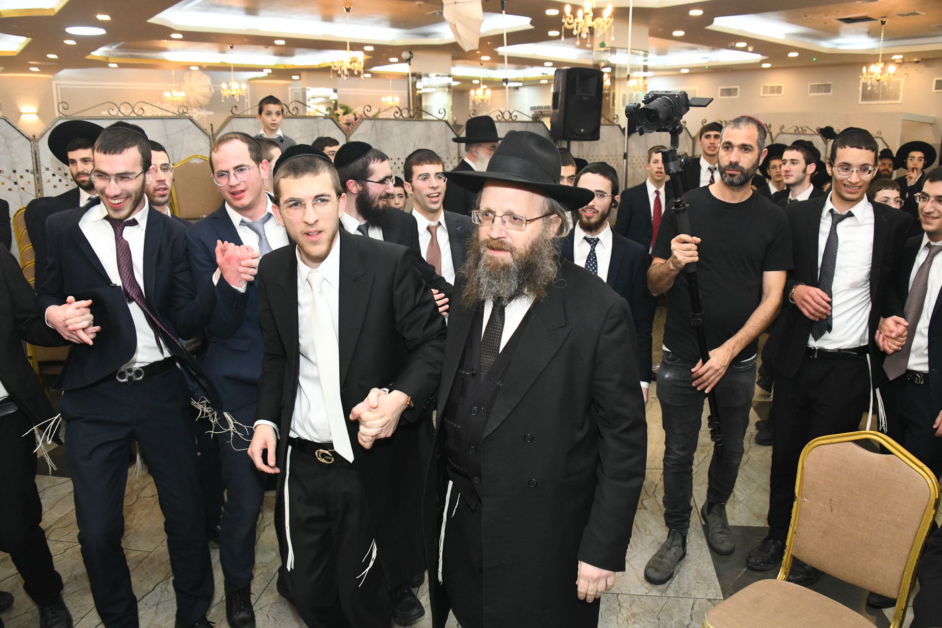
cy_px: 314
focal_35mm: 28
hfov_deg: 65.5
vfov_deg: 46.4
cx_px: 471
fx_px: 733
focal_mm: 28
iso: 3200
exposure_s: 1/160
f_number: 5.6
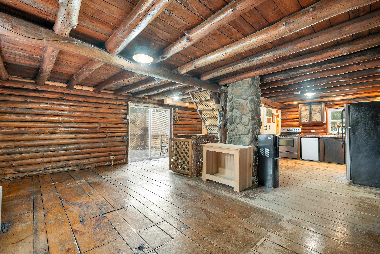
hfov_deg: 100.4
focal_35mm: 15
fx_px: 158
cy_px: 127
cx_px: 190
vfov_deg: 77.3
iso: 400
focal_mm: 15
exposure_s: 1/4
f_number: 8
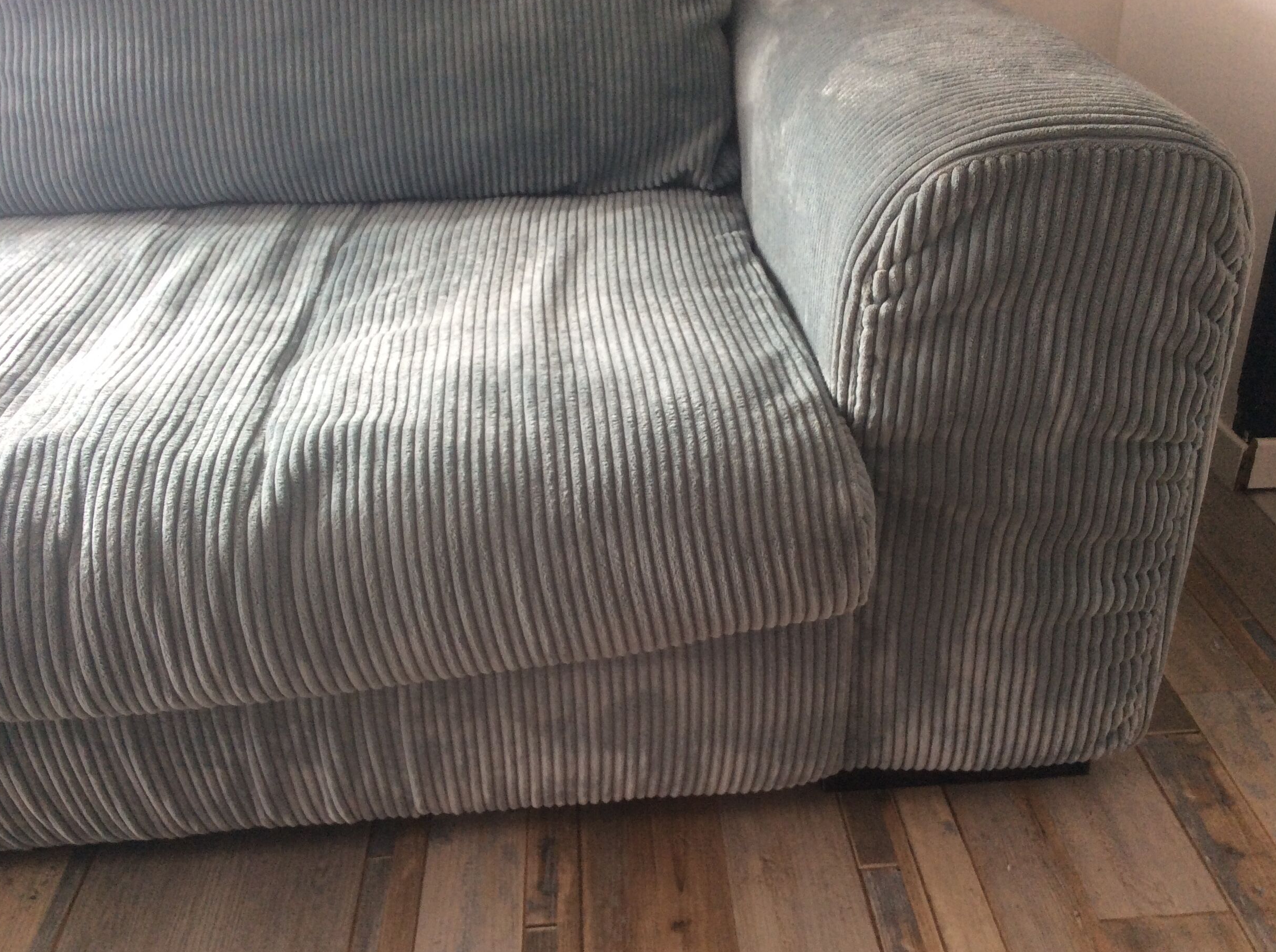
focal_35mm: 34
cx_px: 629
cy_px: 483
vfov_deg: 41.7
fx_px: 1251
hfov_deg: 54.0
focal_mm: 3.3
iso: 50
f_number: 2.4
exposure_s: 1/25
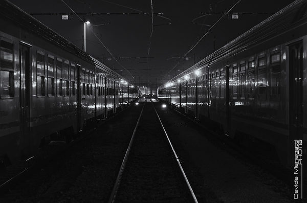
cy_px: 102
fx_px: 638
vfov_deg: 18.1
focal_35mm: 75
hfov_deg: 27.1
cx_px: 154
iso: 640
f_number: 2.8
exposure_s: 1/5
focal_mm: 50
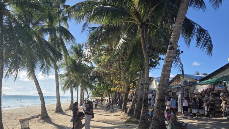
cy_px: 81
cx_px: 118
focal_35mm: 26
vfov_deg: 44.0
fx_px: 158
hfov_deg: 71.9
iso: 80
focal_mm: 5.4
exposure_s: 1/4187
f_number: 1.8
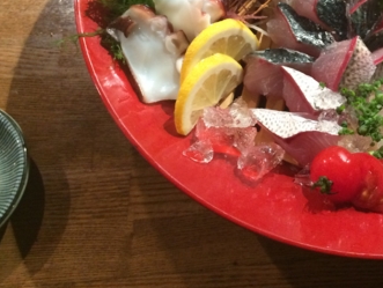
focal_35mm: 56
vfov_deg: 25.2
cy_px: 16
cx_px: 363
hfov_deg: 32.2
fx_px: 620
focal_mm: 4.15
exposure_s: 1/24
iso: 250
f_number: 2.2
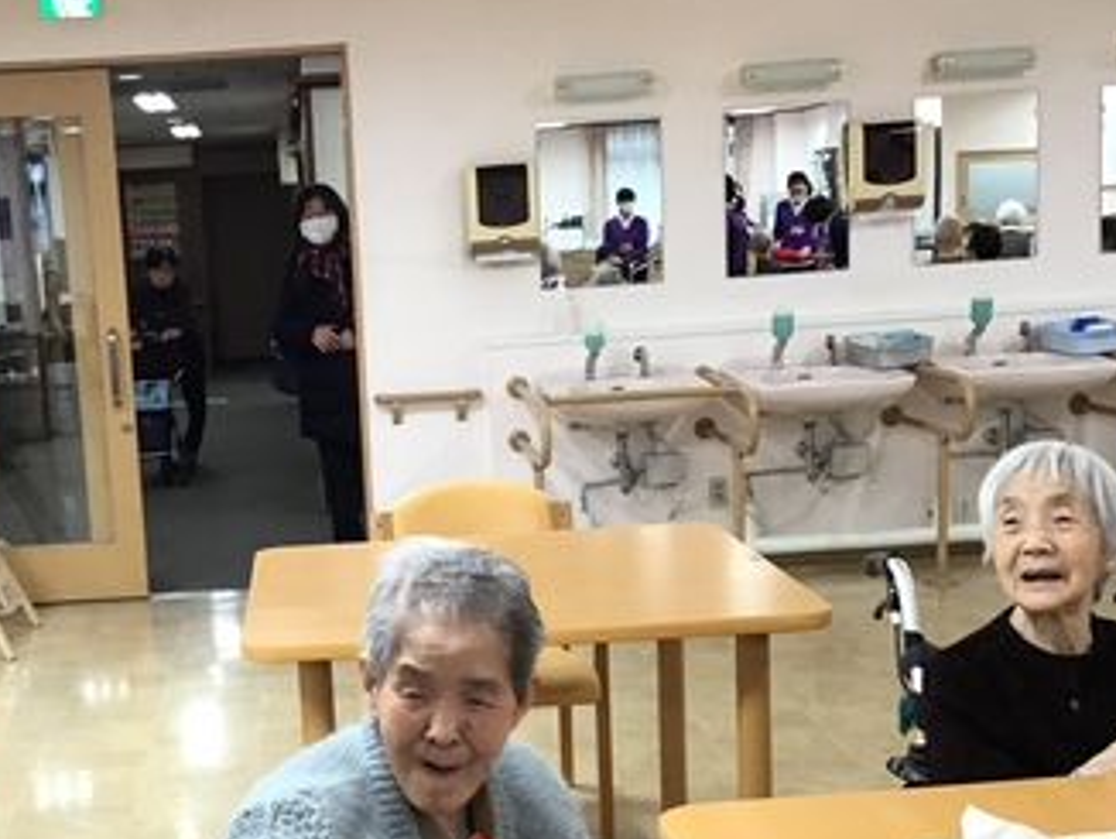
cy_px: 582
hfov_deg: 33.3
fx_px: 1839
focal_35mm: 57
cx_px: 325
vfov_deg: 25.5
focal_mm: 3.3
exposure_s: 1/30
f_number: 2.4
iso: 64
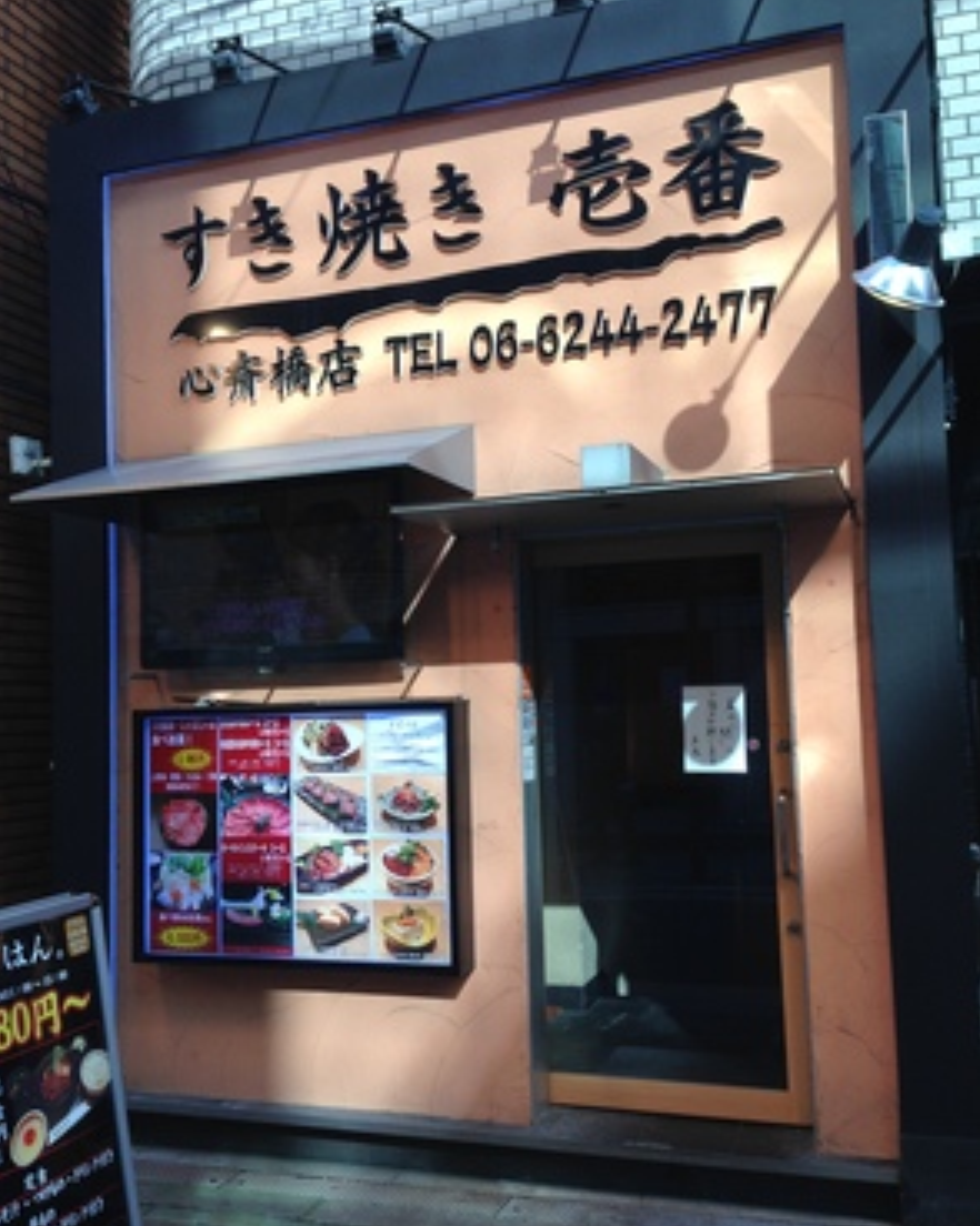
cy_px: 633
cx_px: 497
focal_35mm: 35
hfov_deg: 42.2
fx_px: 1270
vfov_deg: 51.5
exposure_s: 1/216
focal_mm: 4.12
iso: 50
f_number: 2.4
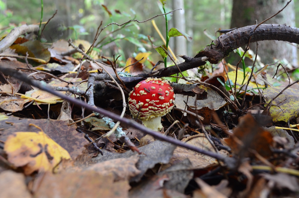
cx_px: 150
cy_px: 99
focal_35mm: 44
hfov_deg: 45.0
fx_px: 361
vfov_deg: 30.7
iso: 560
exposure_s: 1/15
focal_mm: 29
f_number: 8
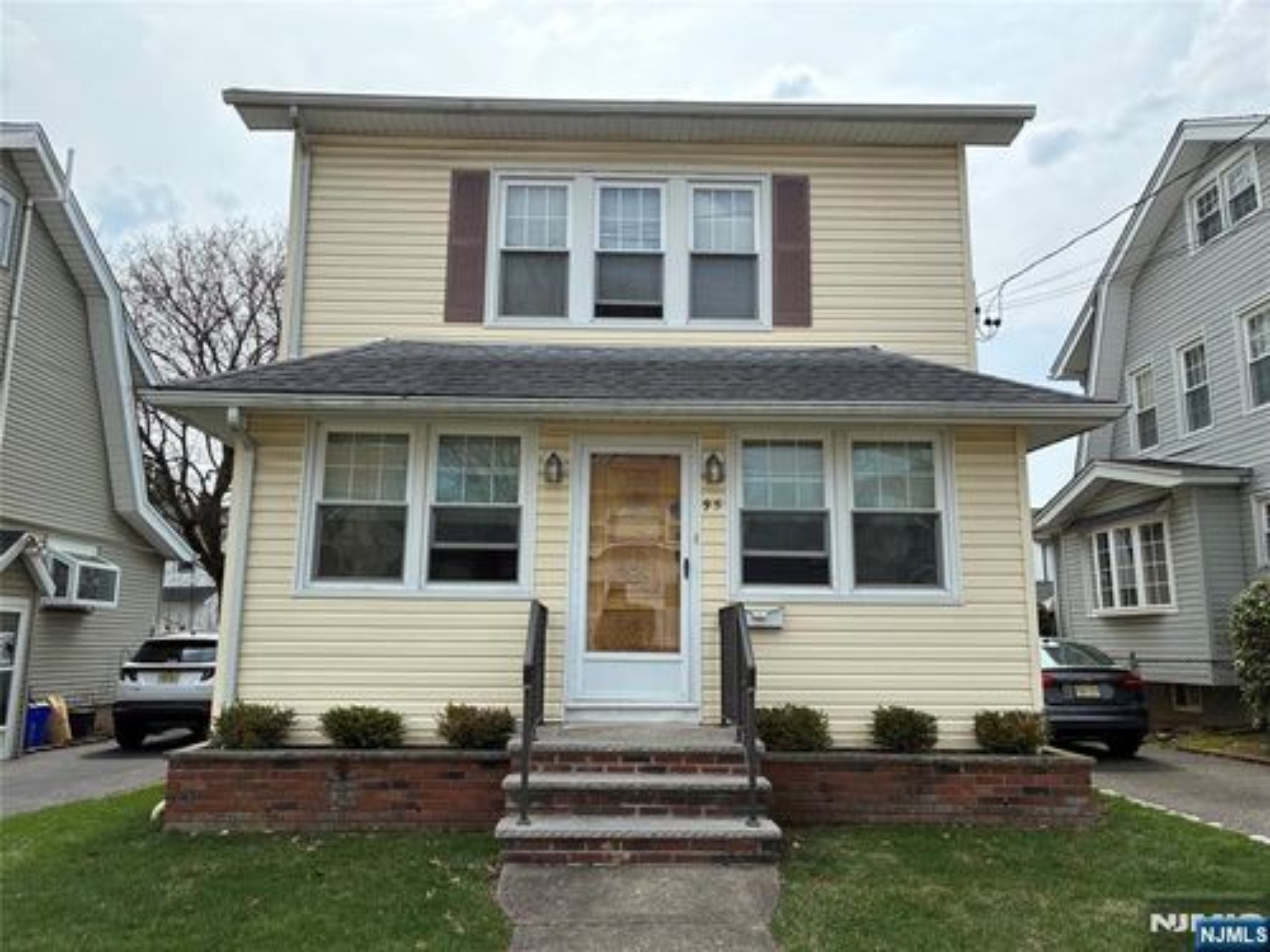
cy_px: 476
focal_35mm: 26
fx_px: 954
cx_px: 635
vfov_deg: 53.1
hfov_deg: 67.3
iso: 32
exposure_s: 1/1795
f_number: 1.64
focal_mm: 4.2
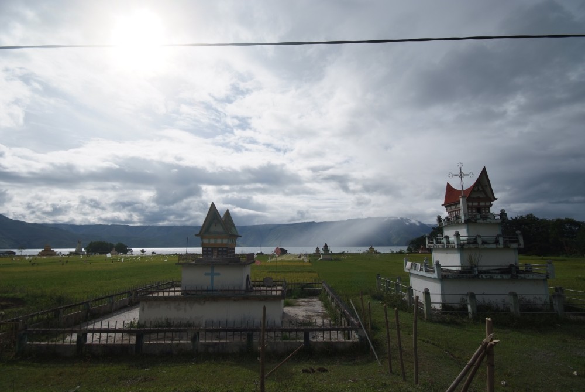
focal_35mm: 17
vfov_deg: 70.6
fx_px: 277
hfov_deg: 93.2
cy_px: 196
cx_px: 292
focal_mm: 11.5
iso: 100
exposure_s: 1/400
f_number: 10
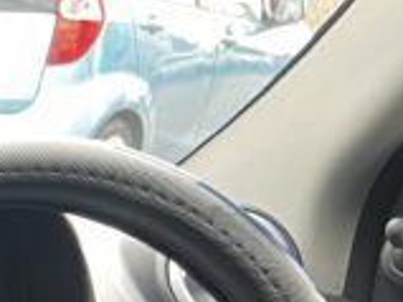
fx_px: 1512
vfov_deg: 10.0
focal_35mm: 130
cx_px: -522
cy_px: 717
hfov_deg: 12.4
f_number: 1.5
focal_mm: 5.7
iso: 125
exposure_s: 1/81
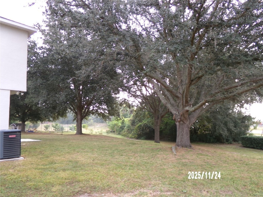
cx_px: 132
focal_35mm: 28
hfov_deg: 63.4
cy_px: 98
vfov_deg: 49.7
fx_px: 213
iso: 100
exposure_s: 1/38
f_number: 3.8
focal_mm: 5
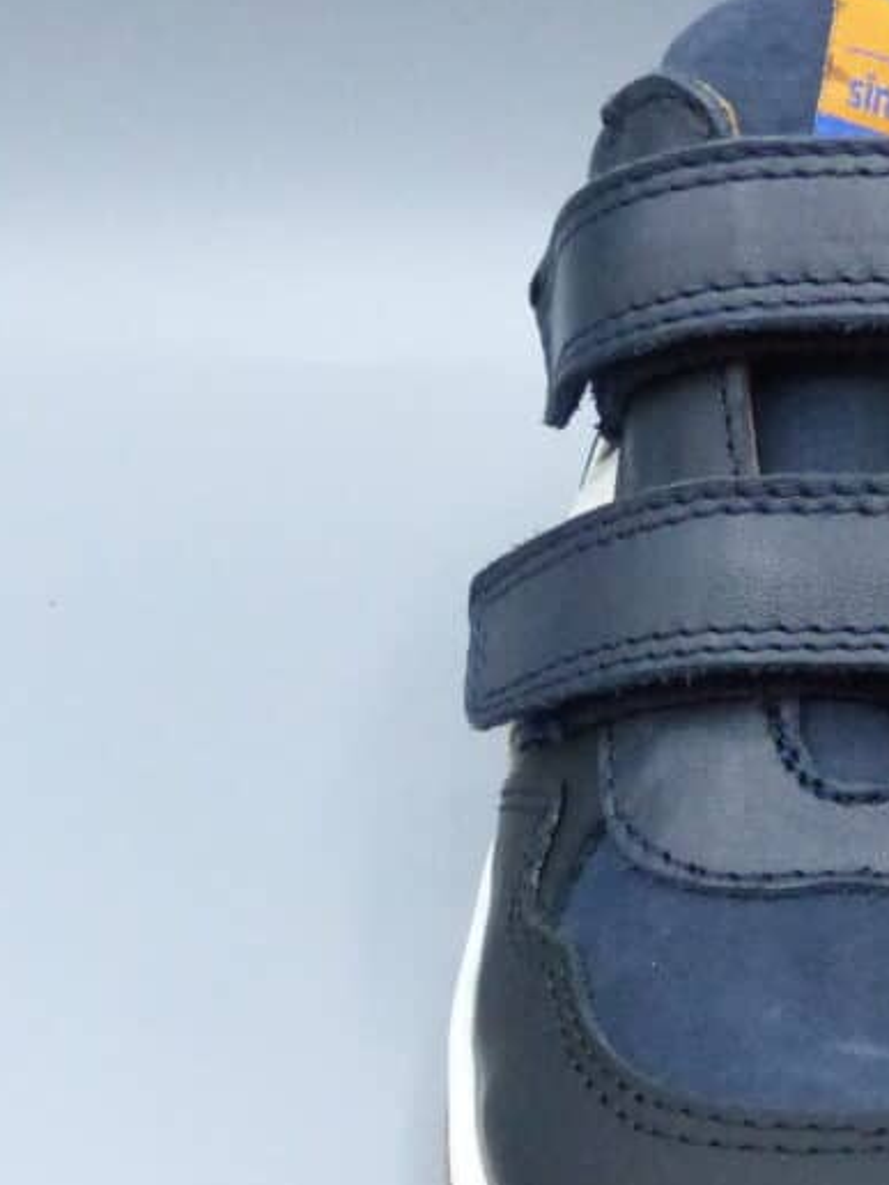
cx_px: 884
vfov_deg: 28.9
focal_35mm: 67
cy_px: 714
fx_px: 2294
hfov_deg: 21.2
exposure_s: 1/1600
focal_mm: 5.7
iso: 1600
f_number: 4
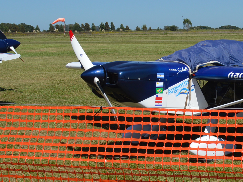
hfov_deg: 23.0
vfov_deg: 17.9
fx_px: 576
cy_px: 39
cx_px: 233
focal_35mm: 82
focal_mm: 22
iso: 100
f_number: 9
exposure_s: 1/320
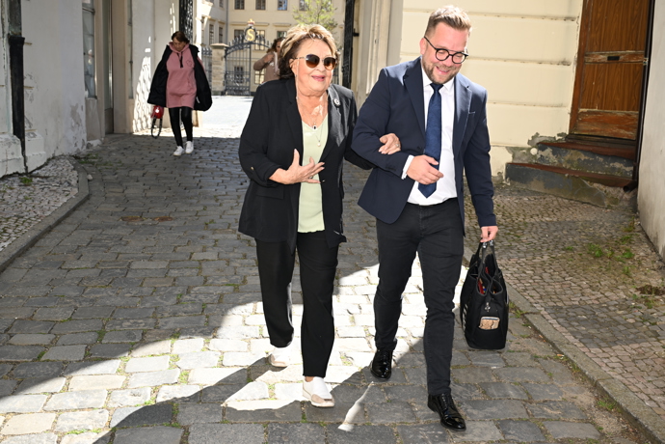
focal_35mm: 35
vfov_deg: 37.9
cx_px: 332
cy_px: 222
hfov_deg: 54.4
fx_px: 646
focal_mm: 35
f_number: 5.6
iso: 320
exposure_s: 1/500
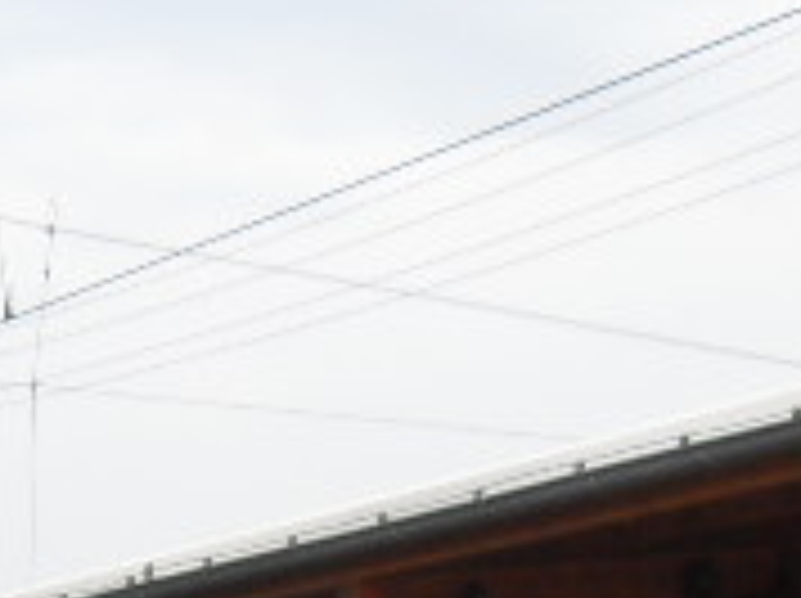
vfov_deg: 7.4
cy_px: 1057
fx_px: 4529
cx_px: -540
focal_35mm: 196
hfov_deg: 9.7
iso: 80
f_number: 2.8
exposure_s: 1/180
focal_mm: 6.3
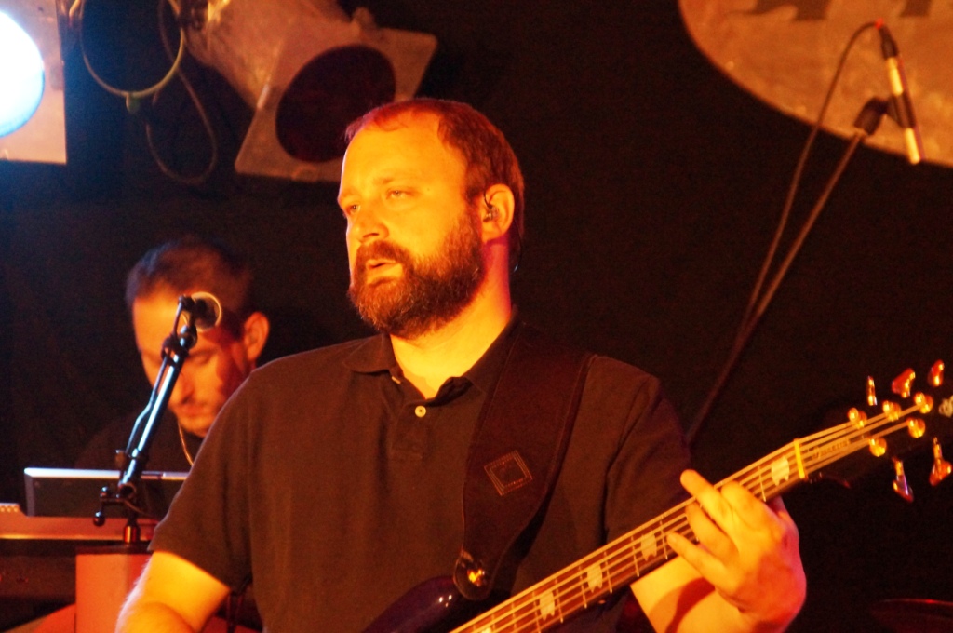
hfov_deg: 7.6
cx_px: 476
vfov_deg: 5.1
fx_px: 7138
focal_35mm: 270
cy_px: 316
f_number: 6.3
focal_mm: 180
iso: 3200
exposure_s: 1/50
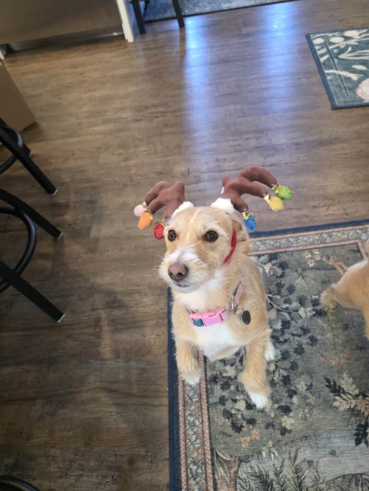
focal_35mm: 23
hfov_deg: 58.9
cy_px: 246
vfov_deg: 73.9
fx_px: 327
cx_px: 184
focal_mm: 6.3
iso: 1000
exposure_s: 1/120
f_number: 1.7
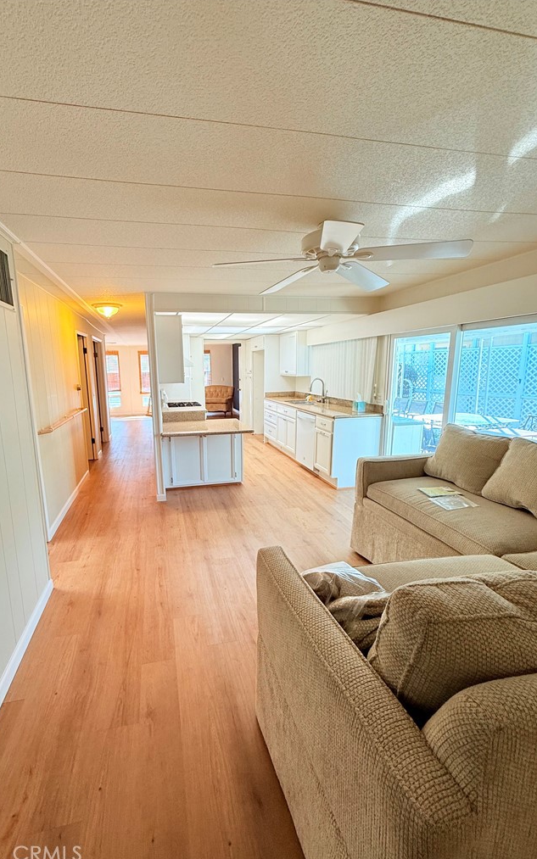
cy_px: 432
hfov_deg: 74.2
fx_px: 351
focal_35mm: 15
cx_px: 222
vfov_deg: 101.5
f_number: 2.2
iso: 100
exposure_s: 1/120
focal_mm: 2.22
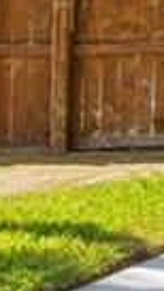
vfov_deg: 10.9
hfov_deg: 5.0
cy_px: -13
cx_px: 829
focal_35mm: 196
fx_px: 1516
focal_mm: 16
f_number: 16
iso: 200
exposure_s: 1/20
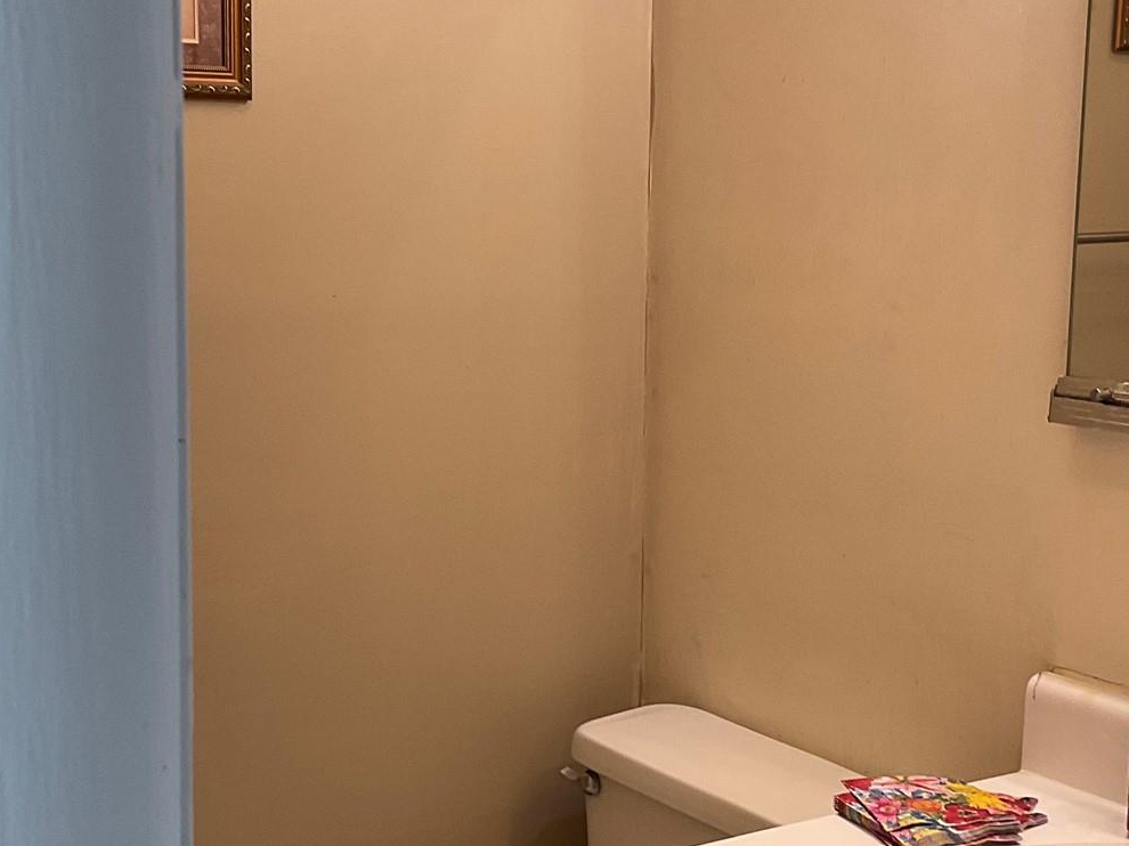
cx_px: 536
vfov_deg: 24.4
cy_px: 458
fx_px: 1956
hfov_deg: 32.2
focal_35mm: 60
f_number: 1.8
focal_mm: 3
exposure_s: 1/60
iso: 40
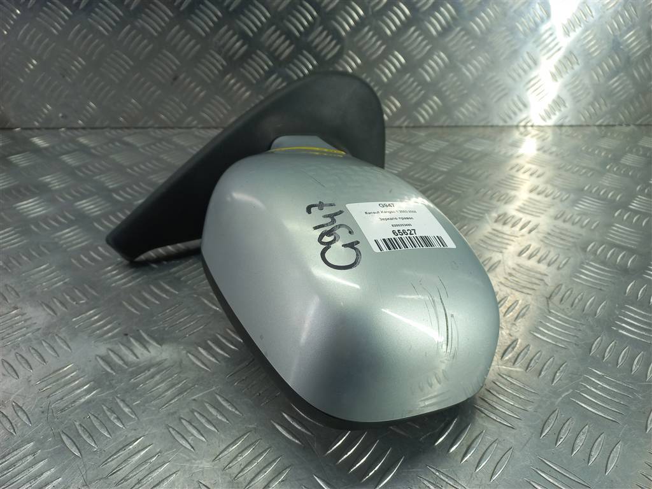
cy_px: 244
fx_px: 471
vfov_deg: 54.9
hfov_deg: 69.4
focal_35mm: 25
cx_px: 326
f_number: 1.8
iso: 40
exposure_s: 1/50
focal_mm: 4.6
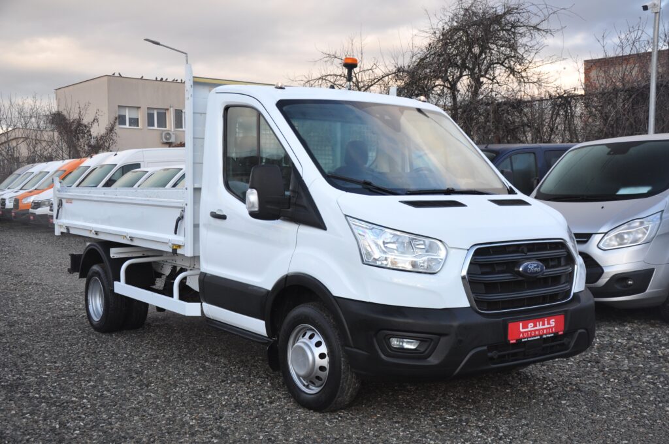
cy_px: 222
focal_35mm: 42
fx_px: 780
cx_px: 334
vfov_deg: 31.8
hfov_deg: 46.5
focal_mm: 28
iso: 500
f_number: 5.6
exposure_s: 1/125
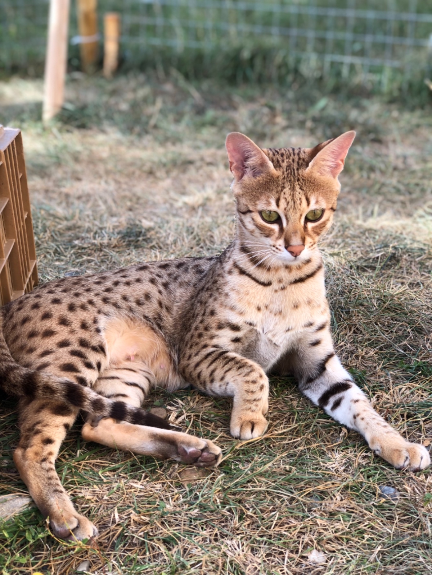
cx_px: 216
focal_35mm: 57
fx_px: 948
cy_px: 288
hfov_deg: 25.7
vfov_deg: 33.8
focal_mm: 6.6
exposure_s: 1/120
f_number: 2.8
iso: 25
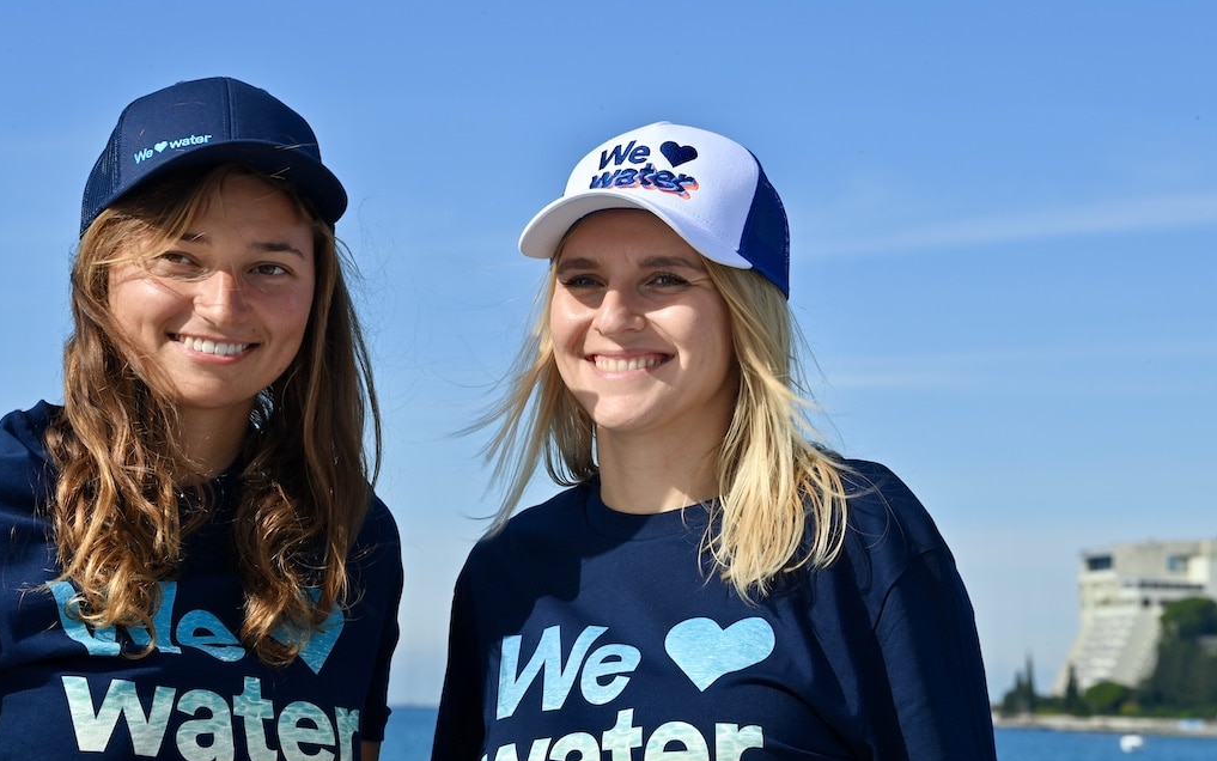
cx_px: 606
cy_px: 378
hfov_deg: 17.5
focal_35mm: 119
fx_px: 3948
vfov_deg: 11.0
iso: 110
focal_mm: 116
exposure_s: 1/100
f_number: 16
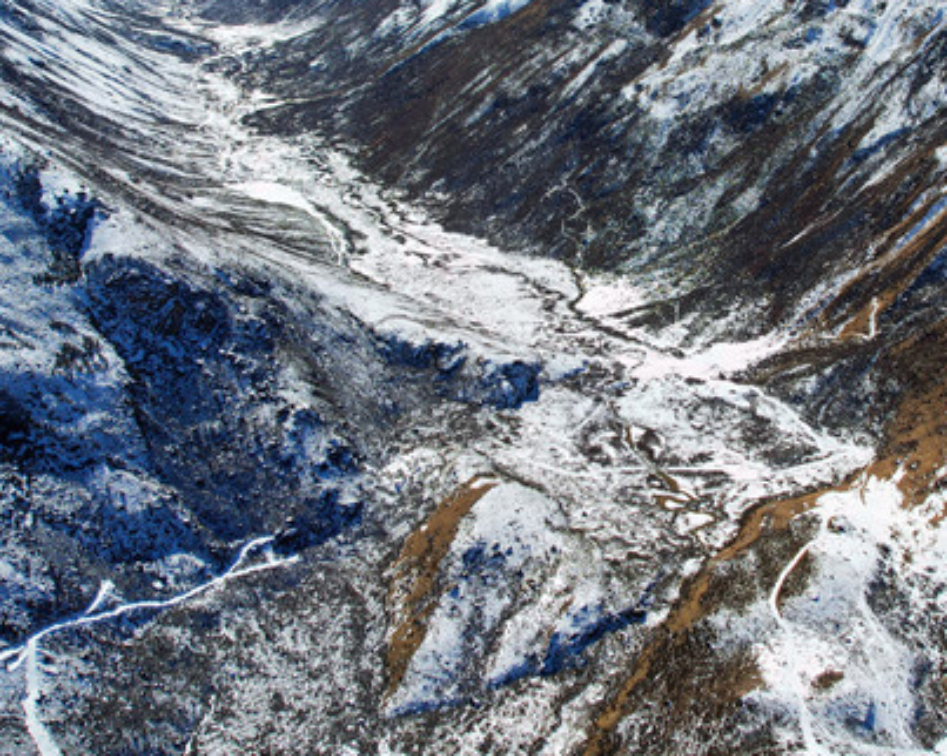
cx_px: 637
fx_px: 1149
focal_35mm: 41
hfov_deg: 44.1
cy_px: 236
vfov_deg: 36.0
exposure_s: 1/4000
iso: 150
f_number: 2.8
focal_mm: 8.38
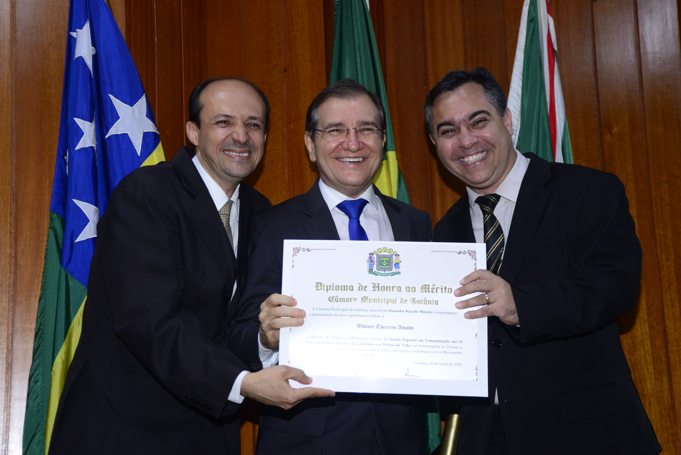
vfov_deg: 20.9
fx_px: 1230
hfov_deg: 30.9
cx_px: 340
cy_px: 228
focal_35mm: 65
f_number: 5
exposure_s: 1/125
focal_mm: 65
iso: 1600
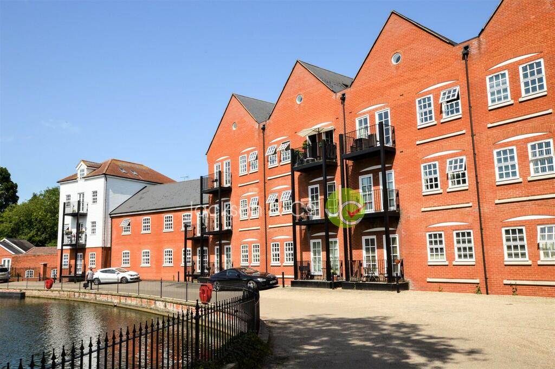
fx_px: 462
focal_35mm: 30
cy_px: 184
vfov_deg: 43.5
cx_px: 278
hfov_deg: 62.0
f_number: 11
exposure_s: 1/200
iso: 100
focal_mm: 20
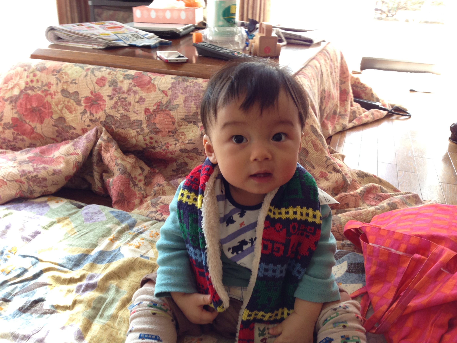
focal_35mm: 33
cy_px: 172
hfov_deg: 55.4
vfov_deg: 42.9
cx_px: 228
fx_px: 436
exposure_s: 1/30
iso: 50
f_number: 2.4
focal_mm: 4.12
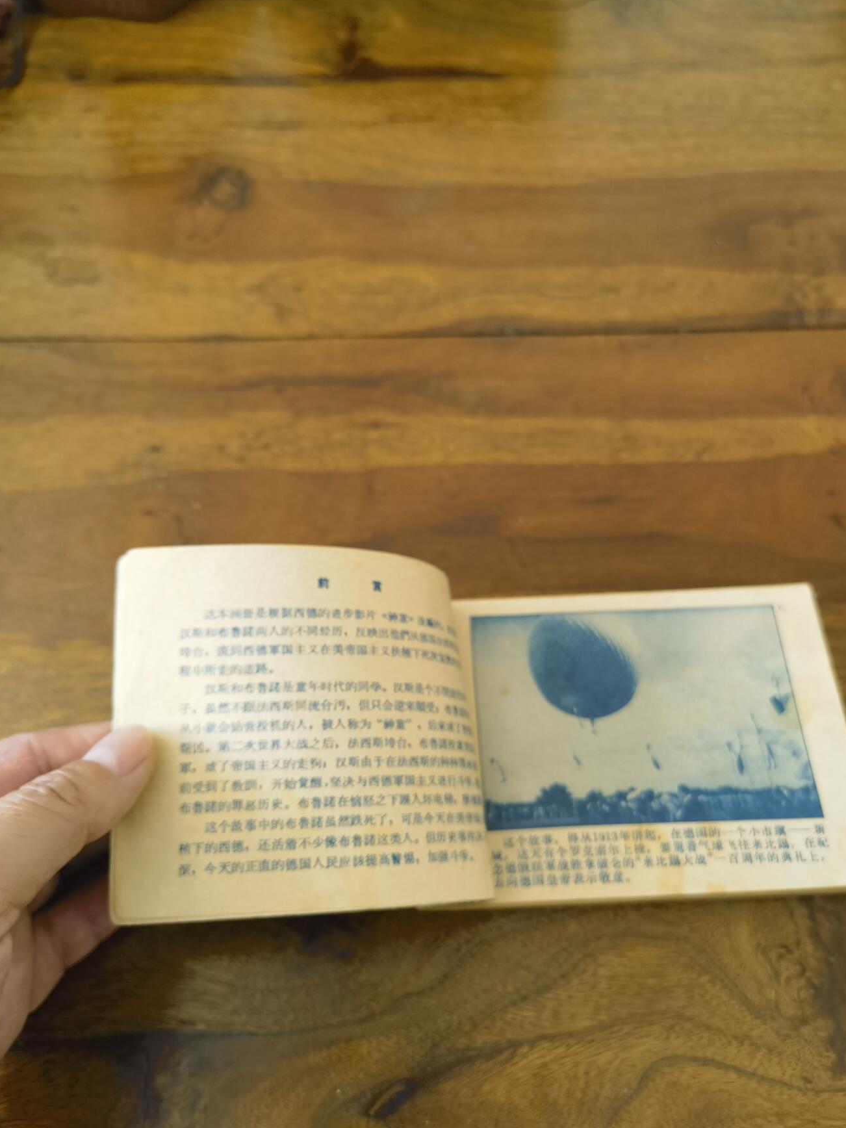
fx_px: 912
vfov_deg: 63.4
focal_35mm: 28
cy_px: 581
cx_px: 424
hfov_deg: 49.7
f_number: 1.9
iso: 200
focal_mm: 6.67
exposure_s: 1/120
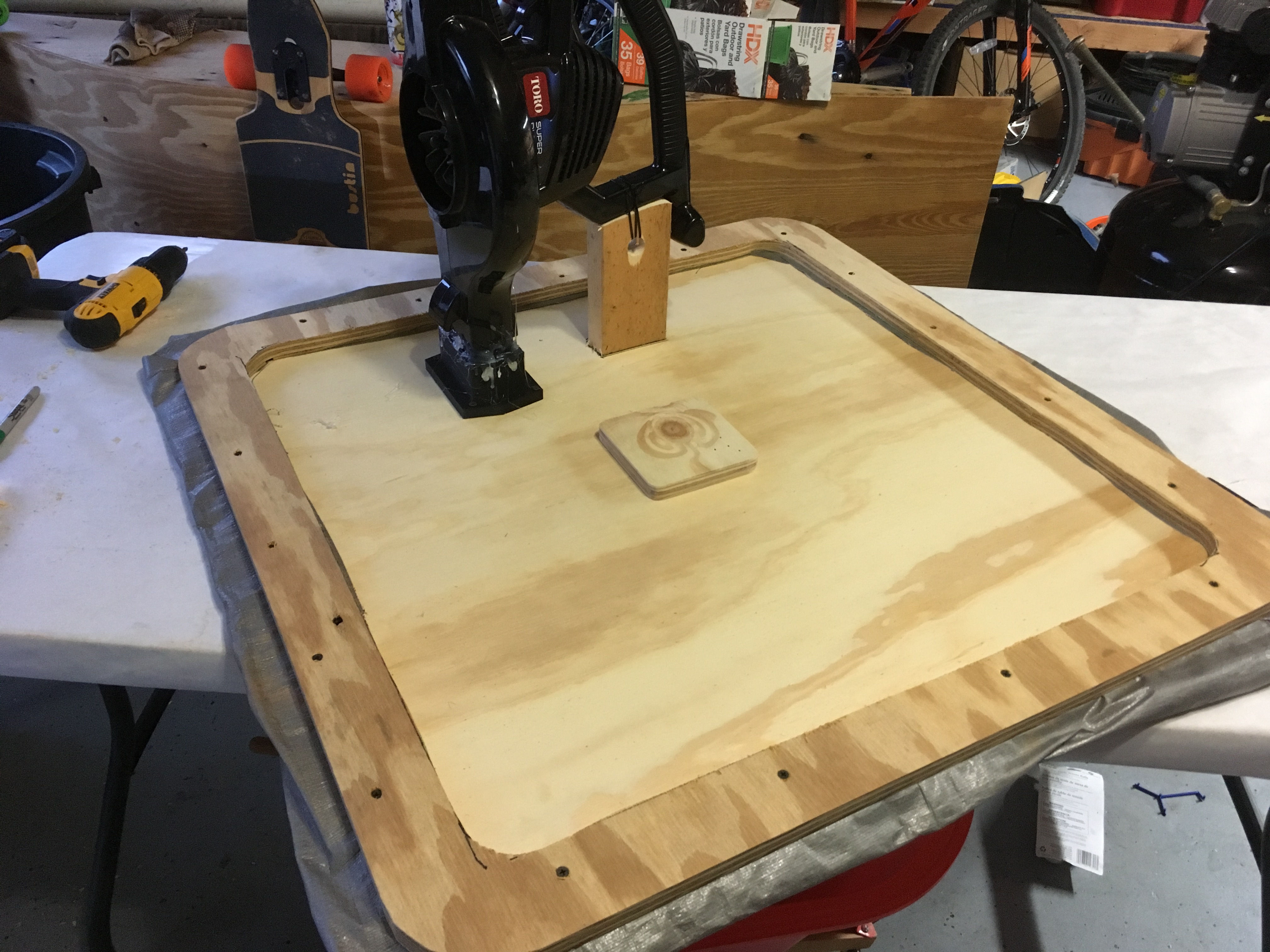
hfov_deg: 61.7
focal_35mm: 29
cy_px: 476
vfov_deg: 48.2
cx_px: 635
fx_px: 1064
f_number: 2.2
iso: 200
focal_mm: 4.15
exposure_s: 1/15
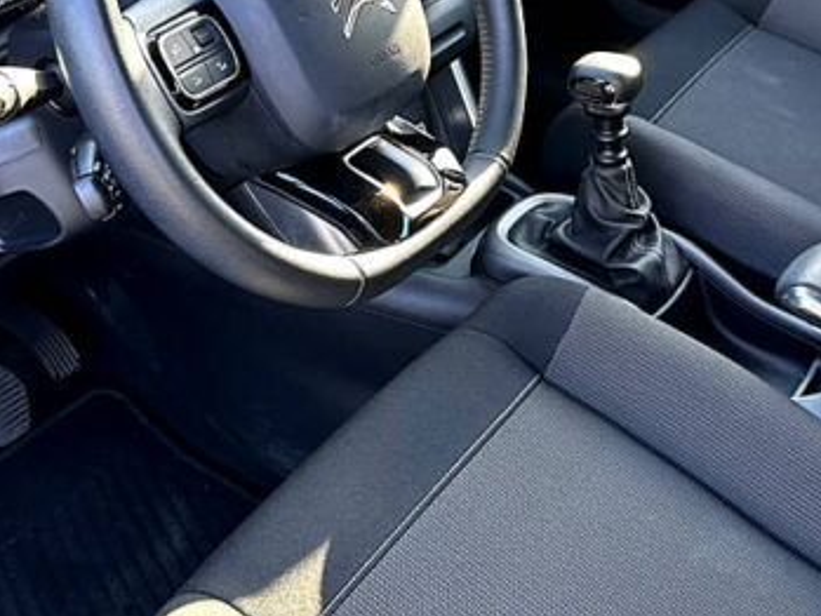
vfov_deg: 26.3
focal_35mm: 55
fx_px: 1305
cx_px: 449
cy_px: 174
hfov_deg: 34.9
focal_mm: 6.86
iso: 125
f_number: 1.78
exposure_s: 1/121
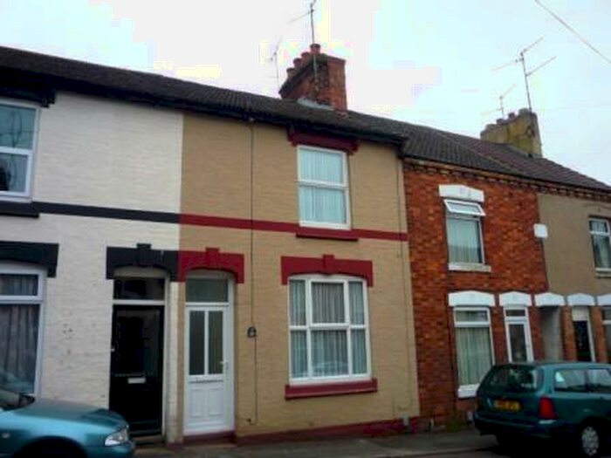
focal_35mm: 30
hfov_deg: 60.0
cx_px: 306
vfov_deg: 46.8
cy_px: 229
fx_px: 530
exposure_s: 1/250
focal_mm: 5.2
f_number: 4
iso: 100
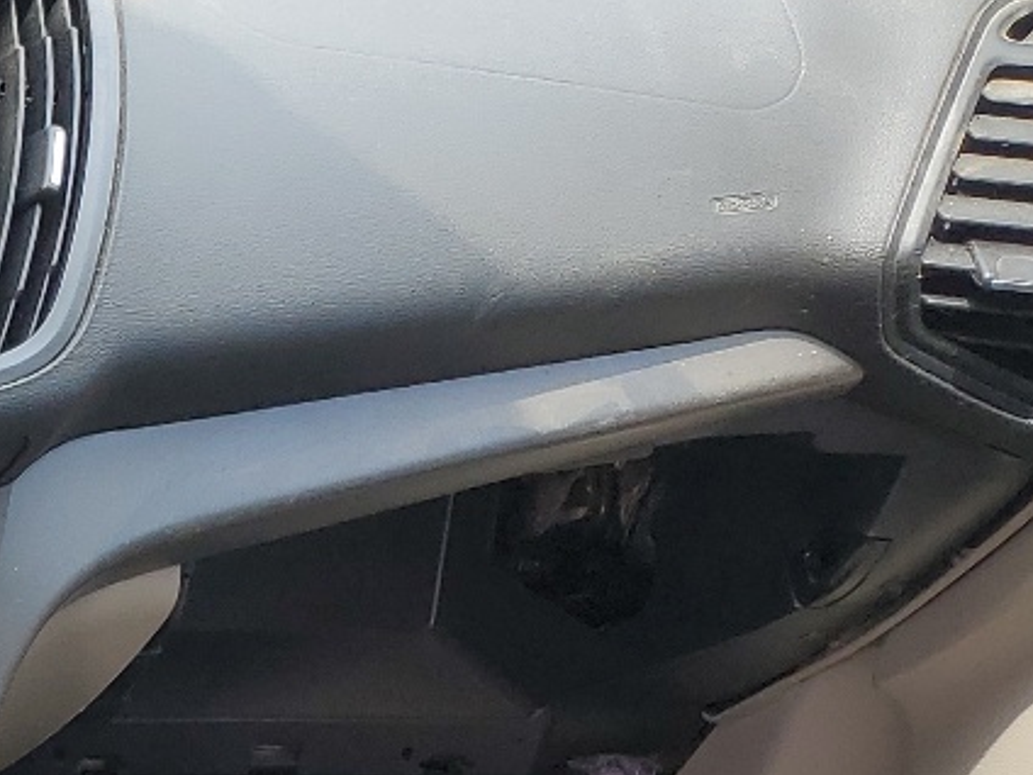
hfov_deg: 16.6
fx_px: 2924
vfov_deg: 14.2
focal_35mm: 98
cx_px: -838
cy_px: 1128
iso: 50
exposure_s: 1/227
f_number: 1.5
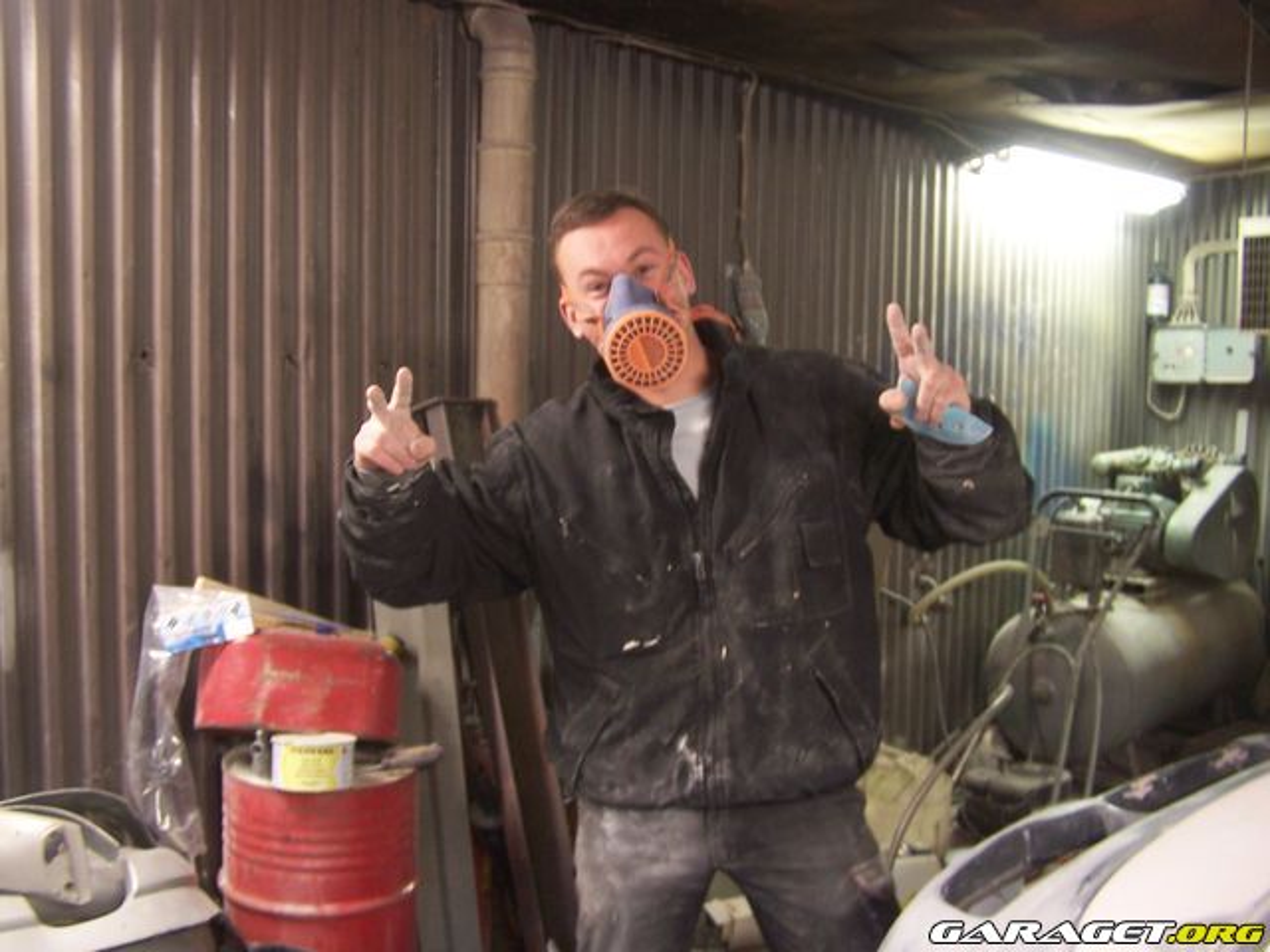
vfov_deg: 37.7
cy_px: 476
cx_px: 635
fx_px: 1394
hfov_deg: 49.0
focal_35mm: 38
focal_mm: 6.3
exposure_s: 1/8
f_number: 2.8
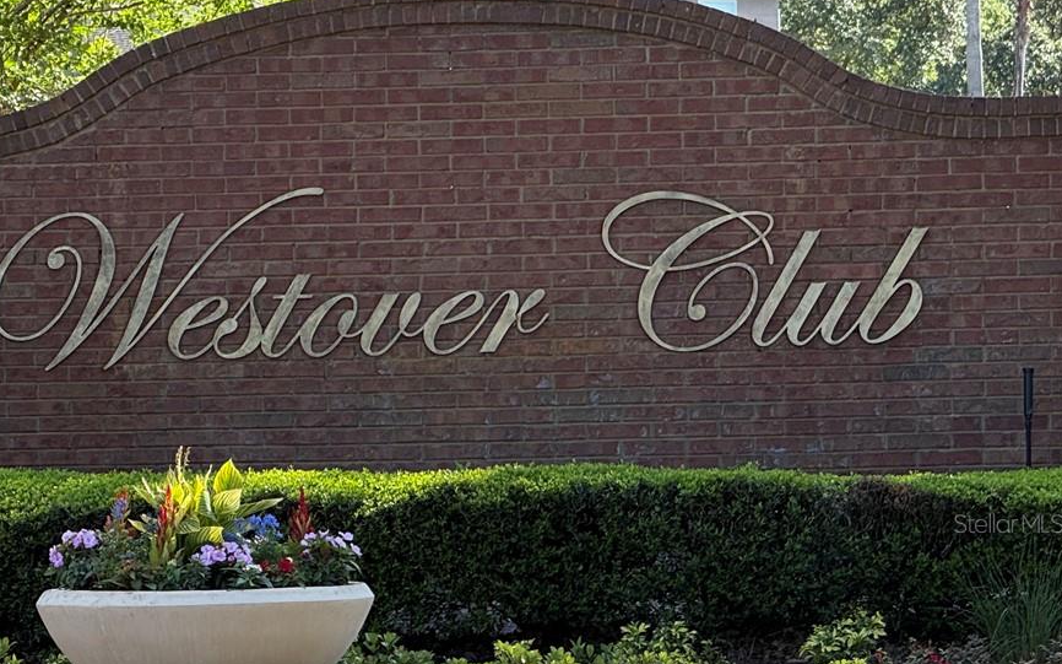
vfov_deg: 5.6
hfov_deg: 8.9
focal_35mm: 235
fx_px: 6801
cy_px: 523
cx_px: 88
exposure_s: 1/314
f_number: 2.8
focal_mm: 15.66
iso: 64
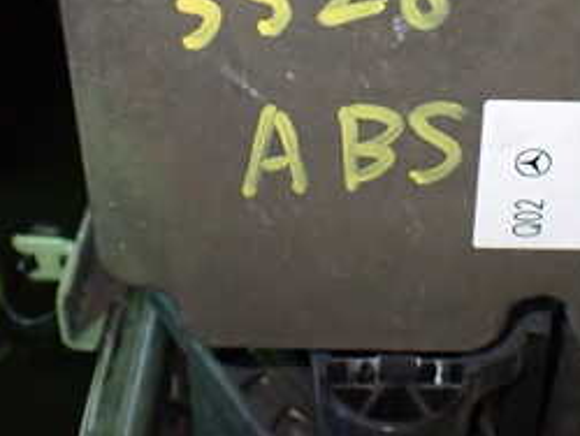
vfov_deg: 20.2
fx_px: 1208
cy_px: 72
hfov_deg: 26.6
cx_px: 452
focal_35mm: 72
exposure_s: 1/80
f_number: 2.3
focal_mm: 5.4
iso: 800
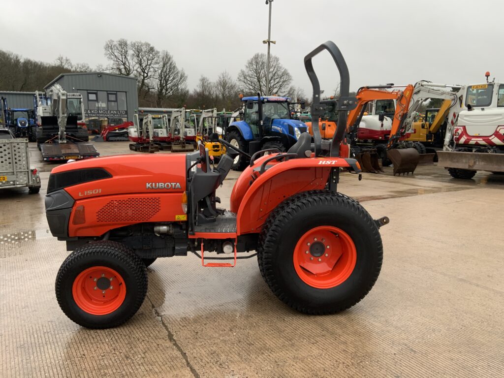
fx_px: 422
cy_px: 189
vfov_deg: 48.2
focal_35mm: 29
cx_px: 252
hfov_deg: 61.7
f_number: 1.8
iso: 32
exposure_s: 1/122
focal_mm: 3
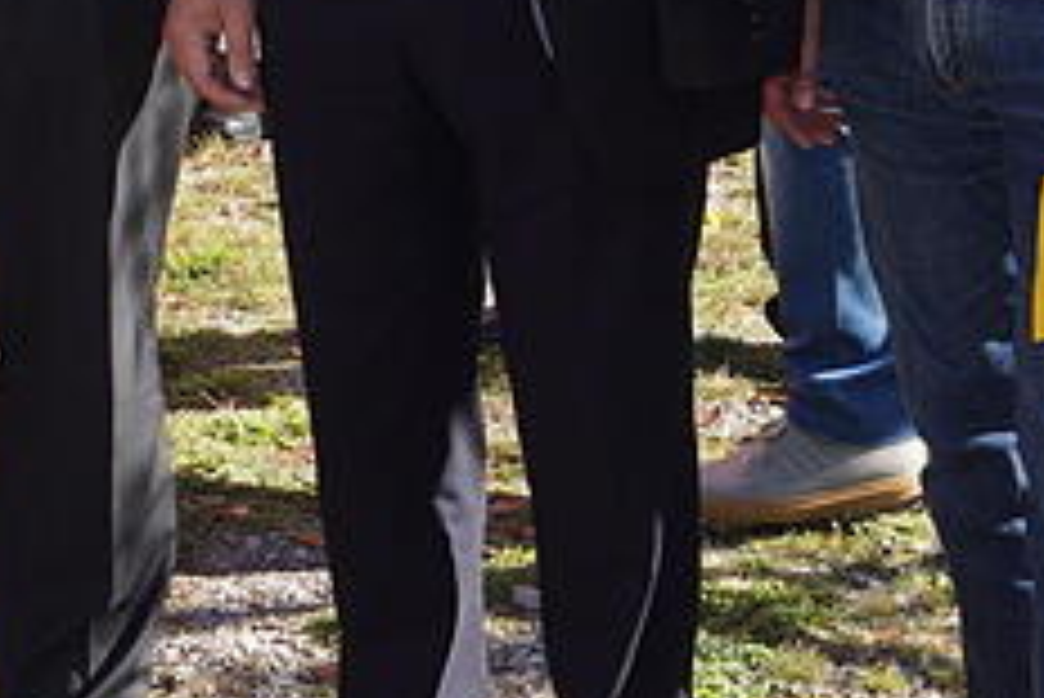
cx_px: 770
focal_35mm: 133
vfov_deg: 10.1
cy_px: -209
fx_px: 3859
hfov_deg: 15.3
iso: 100
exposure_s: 1/100
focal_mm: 22
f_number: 9
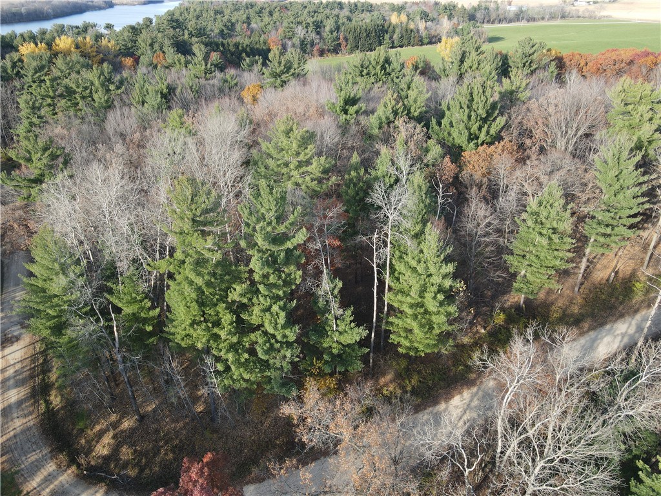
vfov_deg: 56.8
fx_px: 458
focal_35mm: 24
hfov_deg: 71.6
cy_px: 248
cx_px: 330
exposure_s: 1/100
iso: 100
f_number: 2.8
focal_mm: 4.5
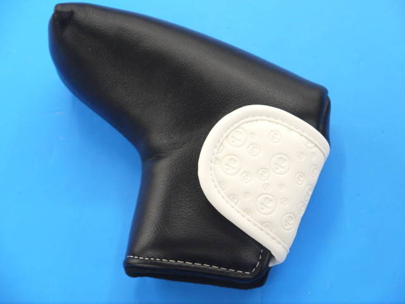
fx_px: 983
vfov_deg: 17.6
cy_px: 152
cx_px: 202
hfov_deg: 23.3
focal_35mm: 84
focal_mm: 42
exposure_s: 1/80
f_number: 5.6
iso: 800
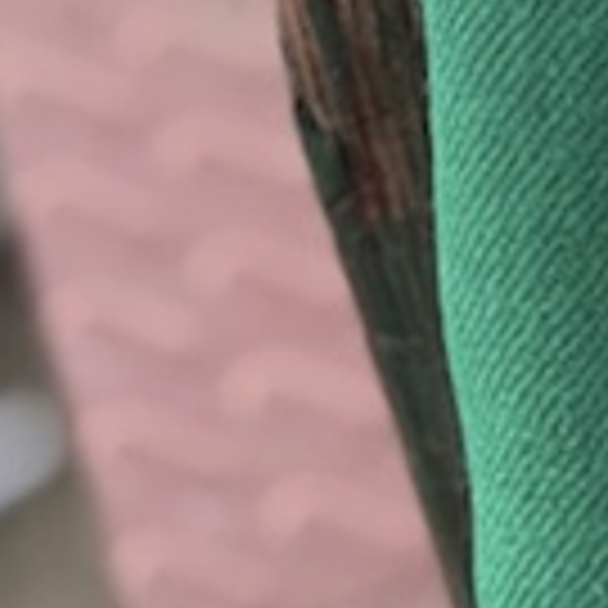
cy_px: -721
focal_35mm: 313
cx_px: 1367
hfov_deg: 5.4
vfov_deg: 5.4
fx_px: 6220
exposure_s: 1/165
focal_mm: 6.76
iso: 50
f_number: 1.78
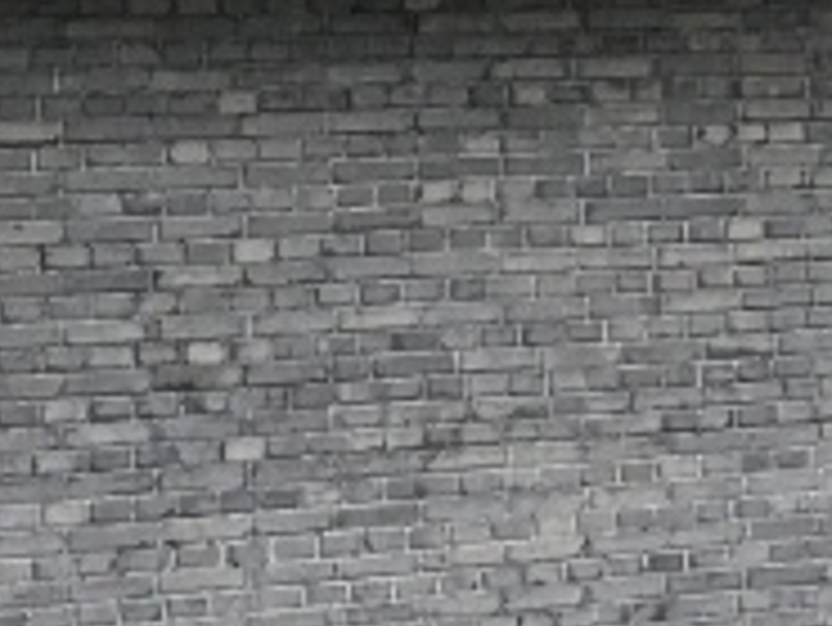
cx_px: 508
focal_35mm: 188
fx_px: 4522
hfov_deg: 10.5
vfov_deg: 7.8
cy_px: -194
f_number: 2.2
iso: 50
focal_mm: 4.15
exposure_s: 1/33
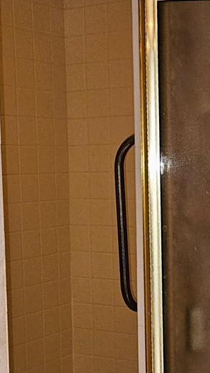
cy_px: 246
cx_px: 137
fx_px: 751
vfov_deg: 27.7
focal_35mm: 76
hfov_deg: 15.9
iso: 125
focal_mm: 5.4
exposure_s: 1/60
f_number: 1.8
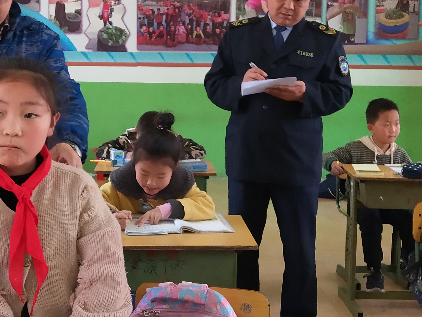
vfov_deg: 22.5
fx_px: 792
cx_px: 160
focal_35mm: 65
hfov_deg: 29.7
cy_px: 116
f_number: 1.8
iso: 245
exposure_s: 1/100
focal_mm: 3.95
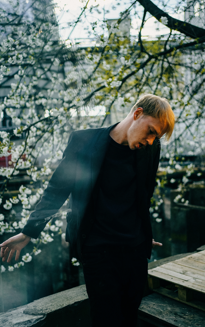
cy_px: 164
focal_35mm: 36
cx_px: 106
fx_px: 322
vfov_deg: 54.0
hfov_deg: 35.3
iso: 125
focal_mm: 35
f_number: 1.8
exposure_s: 1/2500
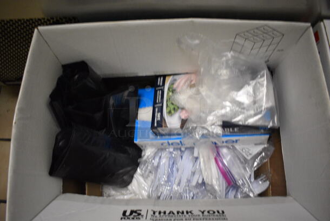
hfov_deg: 67.3
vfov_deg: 48.0
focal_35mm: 27
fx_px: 248
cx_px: 165
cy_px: 110
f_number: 3.5
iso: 3200
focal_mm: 18
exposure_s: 1/125
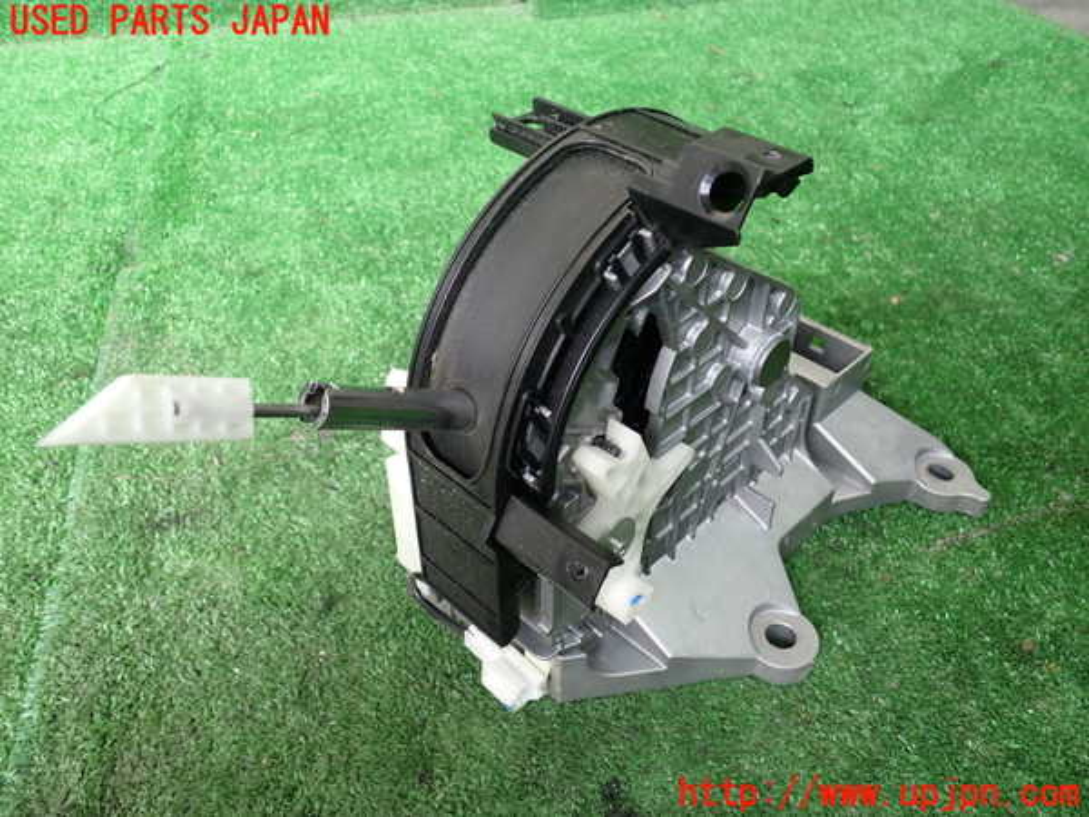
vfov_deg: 46.8
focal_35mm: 30
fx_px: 944
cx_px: 544
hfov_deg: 60.0
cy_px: 408
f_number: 2.3
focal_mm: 5.4
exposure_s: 1/30
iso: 200
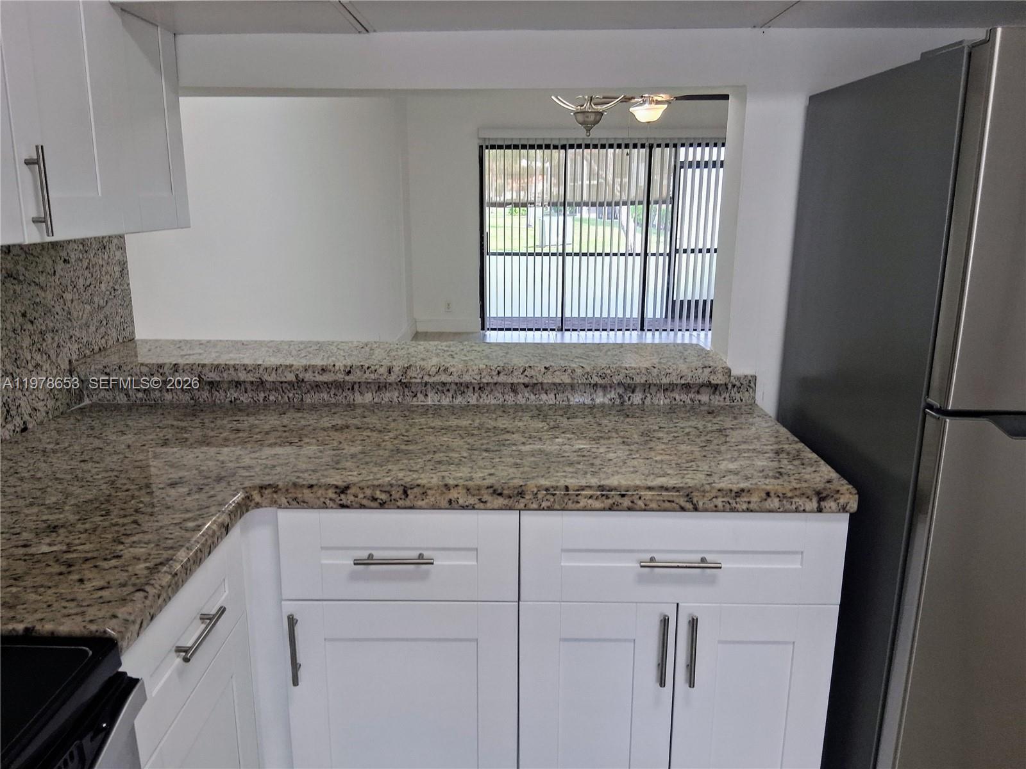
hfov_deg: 67.3
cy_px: 384
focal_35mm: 26
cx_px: 513
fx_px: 771
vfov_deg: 53.1
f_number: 1.8
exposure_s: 1/100
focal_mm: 3.98
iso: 125
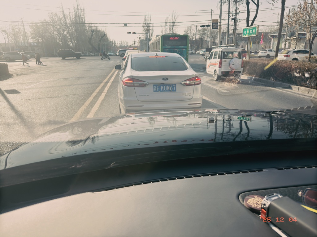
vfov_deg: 56.8
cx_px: 158
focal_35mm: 24
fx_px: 220
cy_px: 118
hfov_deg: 71.6
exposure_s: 1/1300
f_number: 1.78
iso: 100
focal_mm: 6.76
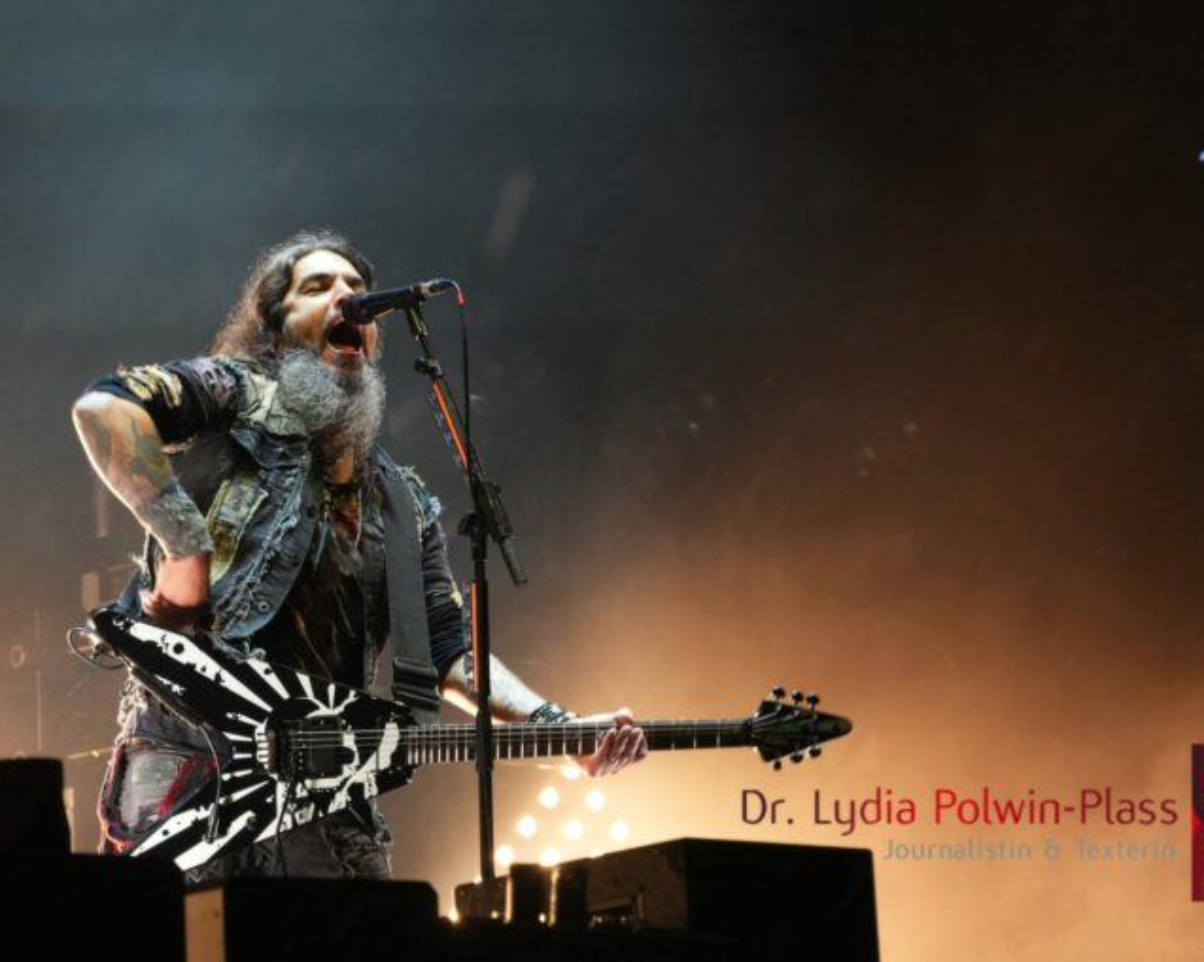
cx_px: 639
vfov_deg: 8.6
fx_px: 6411
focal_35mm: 180
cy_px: 482
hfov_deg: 10.7
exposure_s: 1/200
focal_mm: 106
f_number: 5.6
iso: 2500
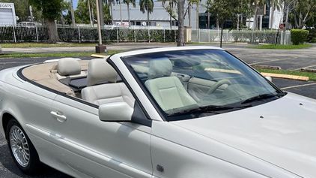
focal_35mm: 43
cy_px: 156
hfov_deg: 46.5
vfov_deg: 26.8
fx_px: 360
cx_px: 216
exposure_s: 1/8696
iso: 50
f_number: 1.5
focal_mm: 5.7
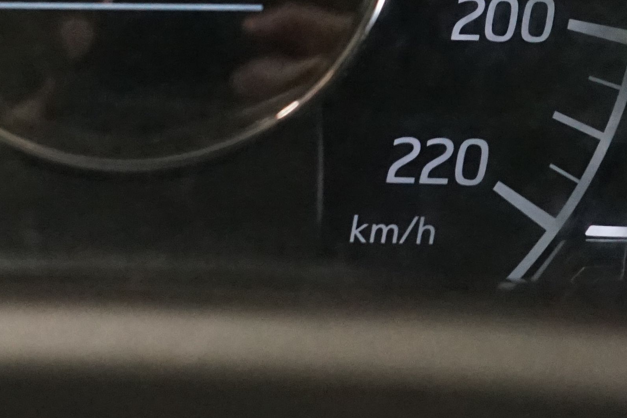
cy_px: -178
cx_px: 110
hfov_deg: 16.8
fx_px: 2107
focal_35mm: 121
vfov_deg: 11.0
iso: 5000
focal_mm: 32
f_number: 4.5
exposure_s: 1/30
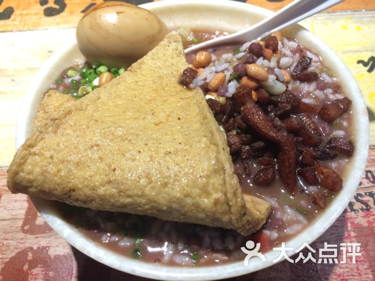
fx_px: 314
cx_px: 188
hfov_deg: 61.7
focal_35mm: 29
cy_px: 140
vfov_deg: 48.2
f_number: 2.2
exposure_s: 1/33
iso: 64
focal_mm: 4.15
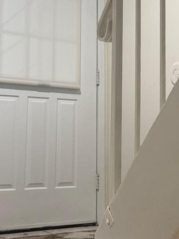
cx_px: 114
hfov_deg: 21.3
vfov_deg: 27.9
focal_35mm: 69
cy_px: 74
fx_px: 475
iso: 160
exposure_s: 1/60
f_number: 1.78
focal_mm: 6.76
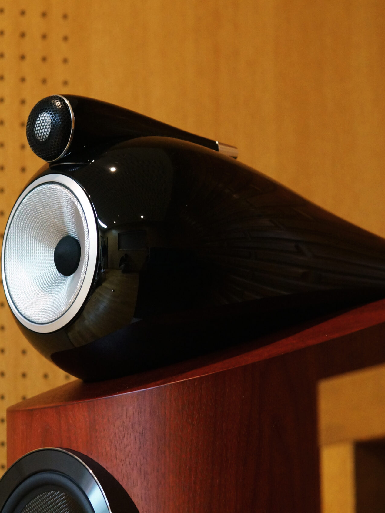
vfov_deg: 10.1
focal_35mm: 196
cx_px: 244
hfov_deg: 7.6
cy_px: 257
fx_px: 2907
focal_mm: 90
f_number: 3.2
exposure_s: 1/80
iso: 3200
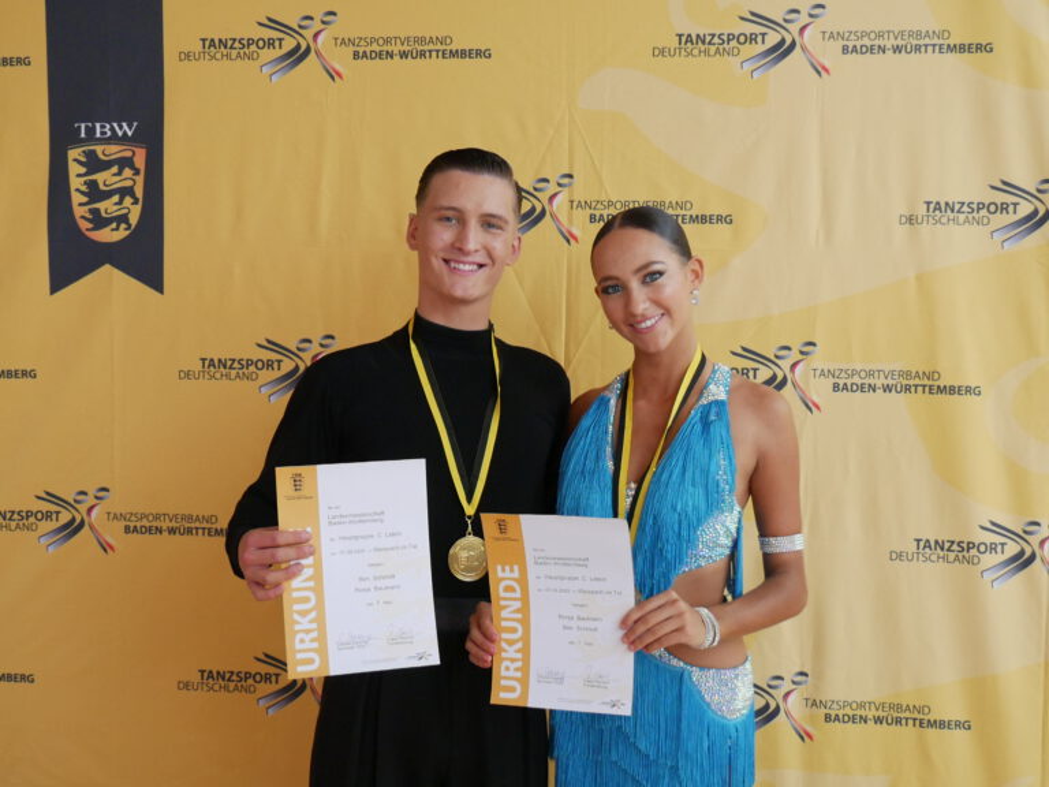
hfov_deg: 44.8
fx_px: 1273
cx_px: 524
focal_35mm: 42
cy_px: 394
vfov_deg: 34.3
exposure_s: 1/500
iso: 2000
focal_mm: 21
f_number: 4
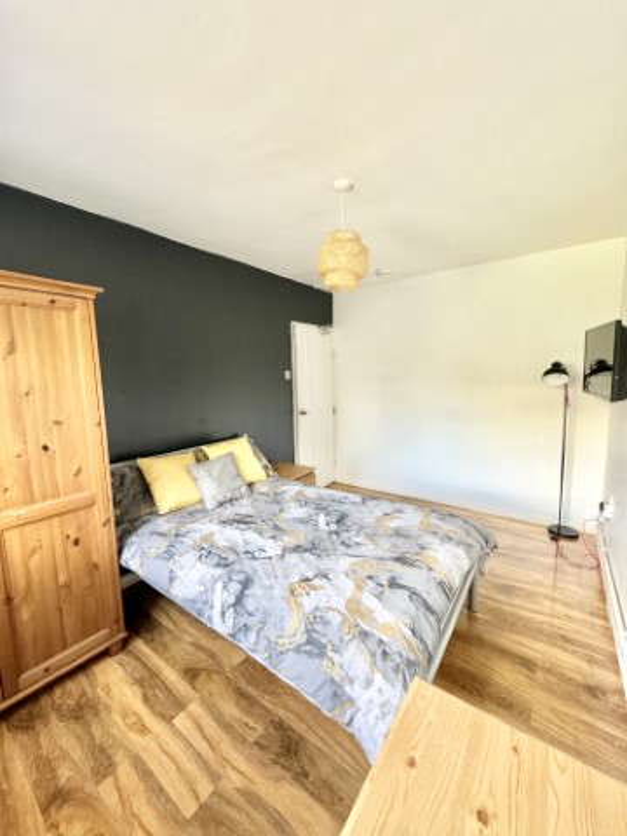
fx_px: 338
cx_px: 314
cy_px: 418
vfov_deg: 102.1
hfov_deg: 85.7
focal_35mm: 14
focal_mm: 2.22
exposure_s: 1/97
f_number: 2.2
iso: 320
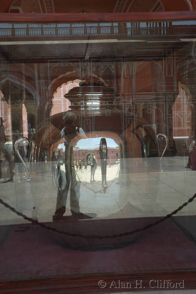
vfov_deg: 42.3
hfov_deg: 29.0
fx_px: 379
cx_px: 98
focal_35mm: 46
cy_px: 147
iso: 100
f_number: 8
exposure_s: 1/60
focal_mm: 31
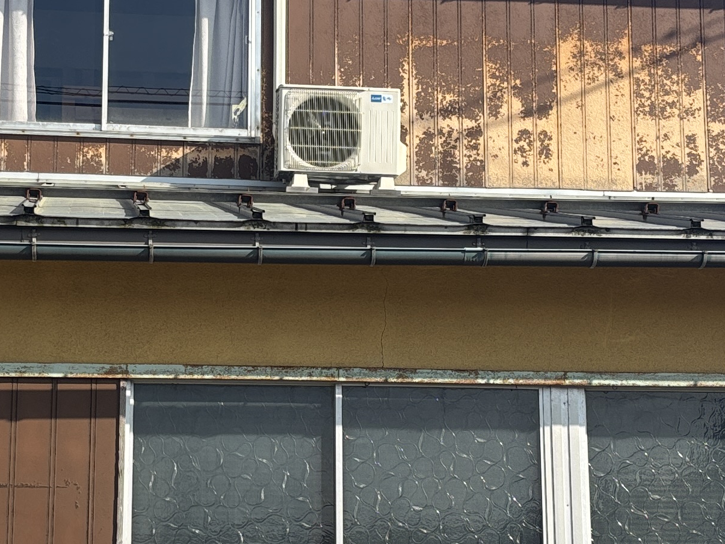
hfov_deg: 22.5
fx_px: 1822
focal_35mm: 87
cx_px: 283
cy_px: 264
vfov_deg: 17.0
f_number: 1.6
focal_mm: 5.96
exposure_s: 1/2342
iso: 50
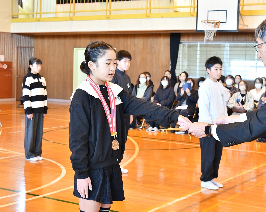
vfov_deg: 23.5
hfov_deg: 29.1
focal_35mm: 65
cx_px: 154
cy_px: 107
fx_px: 512
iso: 1600
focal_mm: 38
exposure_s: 1/80
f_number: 4.5
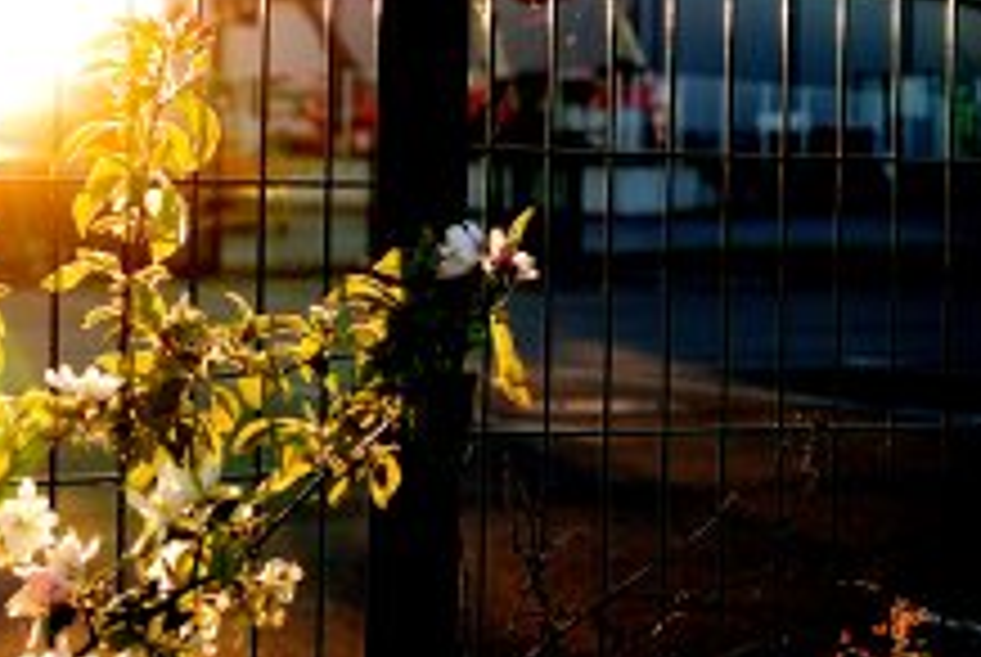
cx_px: -68
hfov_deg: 18.3
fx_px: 2947
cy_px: 196
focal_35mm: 108
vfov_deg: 12.7
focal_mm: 18.5
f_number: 1.8
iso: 100
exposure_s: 1/320
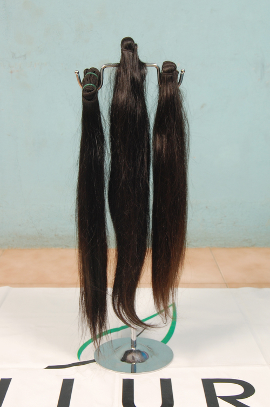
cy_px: 204
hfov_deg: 28.0
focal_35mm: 48
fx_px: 541
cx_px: 135
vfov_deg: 41.1
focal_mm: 32
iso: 400
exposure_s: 1/125
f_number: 8
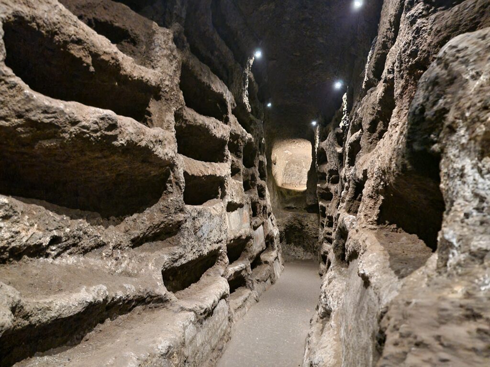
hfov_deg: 71.6
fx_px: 340
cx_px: 245
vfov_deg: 56.8
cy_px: 184
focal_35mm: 24
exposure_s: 1/13
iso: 1250
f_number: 1.8
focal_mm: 6.7
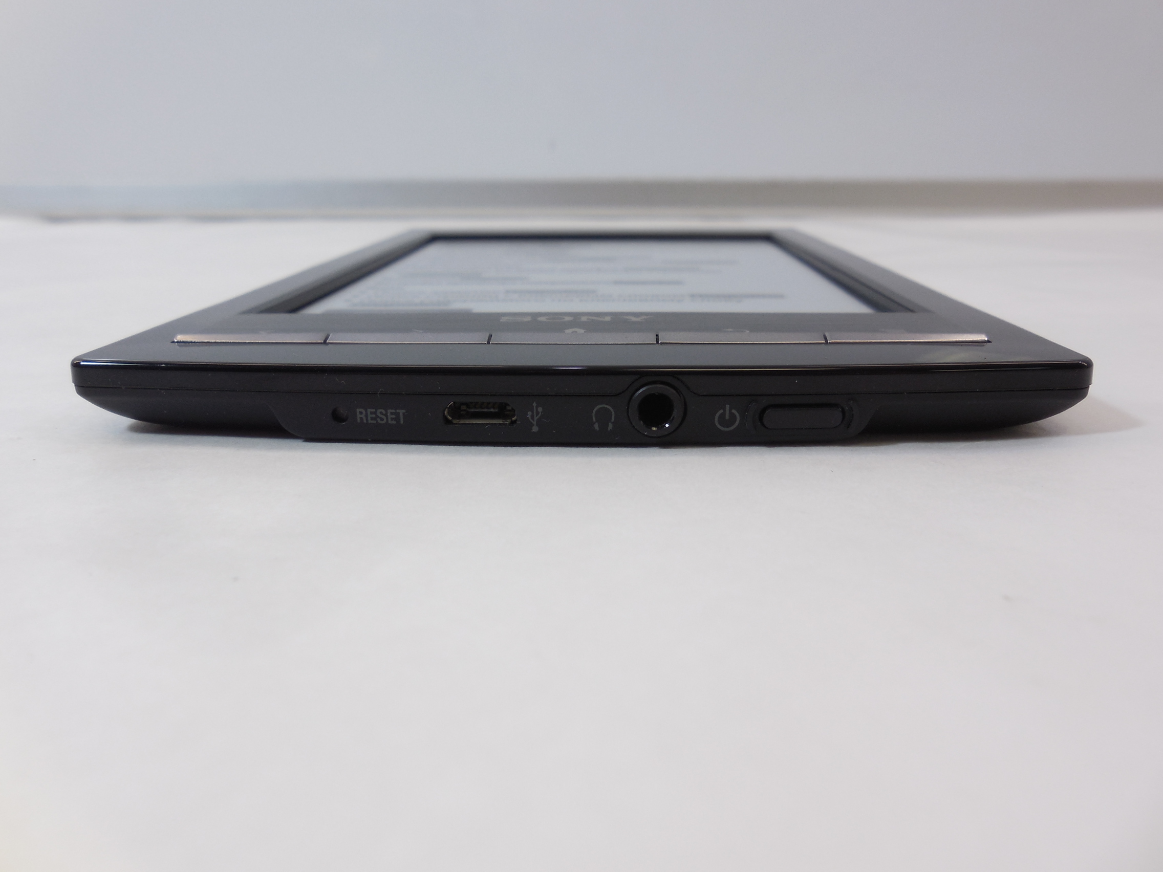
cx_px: 582
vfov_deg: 53.1
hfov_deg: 67.3
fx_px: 874
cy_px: 436
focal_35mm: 26
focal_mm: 4.6
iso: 125
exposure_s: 1/50
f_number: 3.5
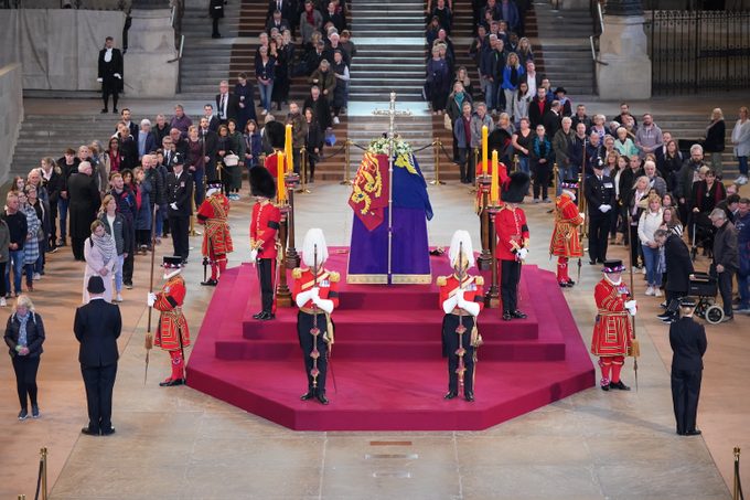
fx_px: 2624
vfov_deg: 10.9
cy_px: 250
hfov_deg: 16.3
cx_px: 375
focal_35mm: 126
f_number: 2.8
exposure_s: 1/160
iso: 3200
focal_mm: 126
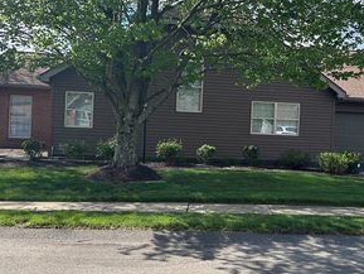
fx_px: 473
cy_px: 119
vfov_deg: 32.2
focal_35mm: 45
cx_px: 241
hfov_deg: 41.6
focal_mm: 5.7
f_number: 1.5
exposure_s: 1/2045
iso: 50
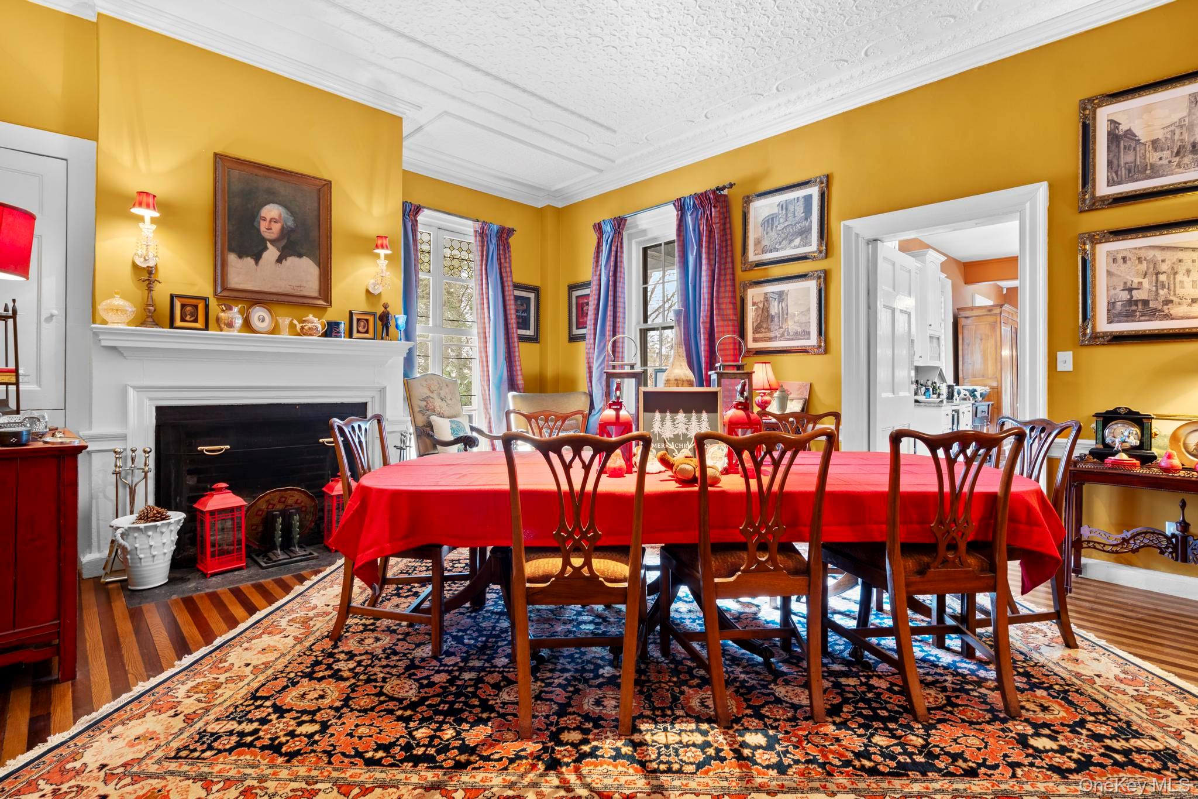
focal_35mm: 16
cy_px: 400
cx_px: 599
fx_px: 532
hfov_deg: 96.7
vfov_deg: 73.7
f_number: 9
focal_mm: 16
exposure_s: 8
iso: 200
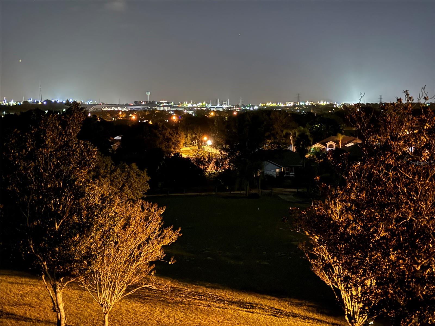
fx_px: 603
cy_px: 163
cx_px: 218
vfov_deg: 30.3
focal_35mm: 48
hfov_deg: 39.7
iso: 2000
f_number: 1.78
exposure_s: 1/2
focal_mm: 6.76
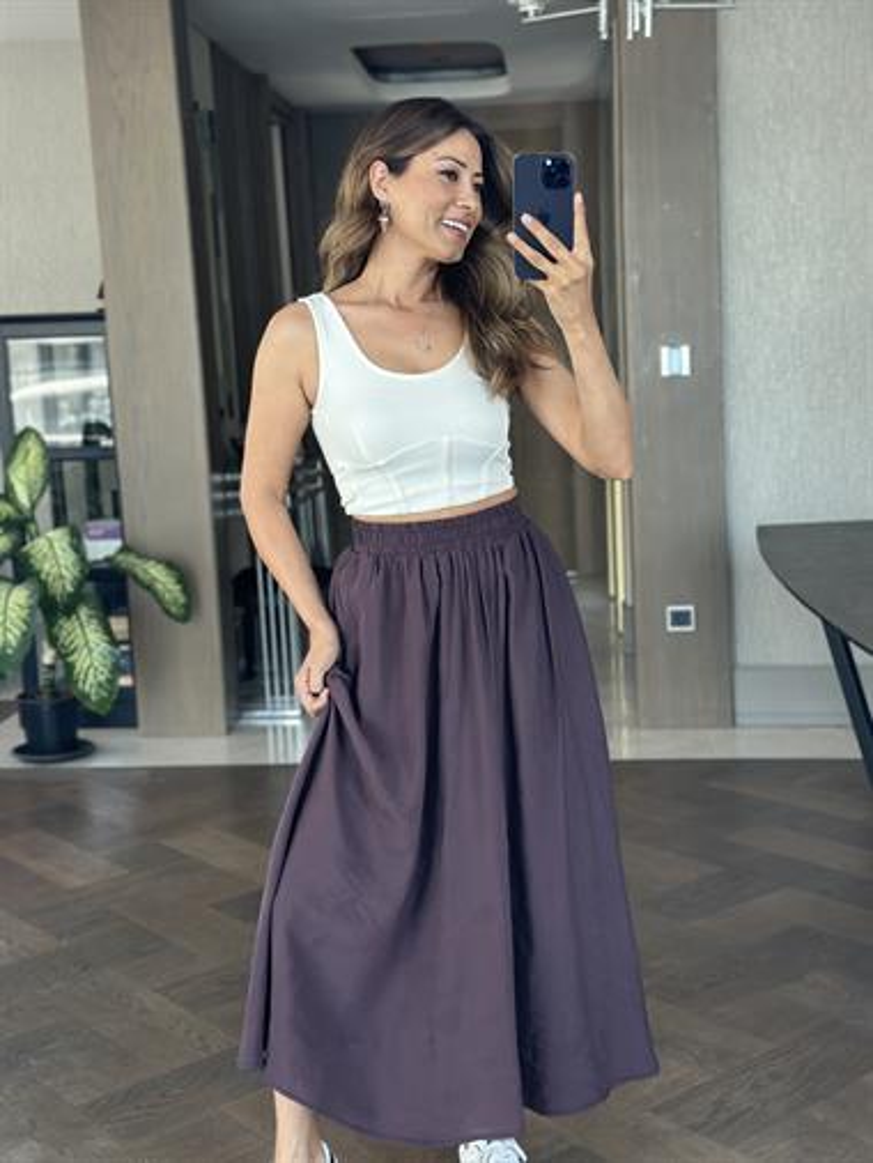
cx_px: 436
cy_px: 582
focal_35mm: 48
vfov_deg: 39.6
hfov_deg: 30.3
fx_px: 1613
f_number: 1.78
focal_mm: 6.86
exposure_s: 1/86
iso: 125
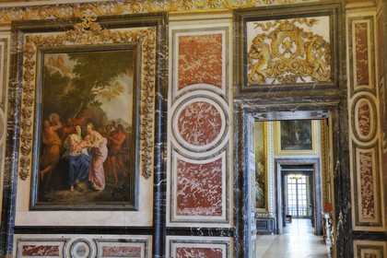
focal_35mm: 48
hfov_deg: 41.1
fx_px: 516
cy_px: 129
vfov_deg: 28.1
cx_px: 194
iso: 200
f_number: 13
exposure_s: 5
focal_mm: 48
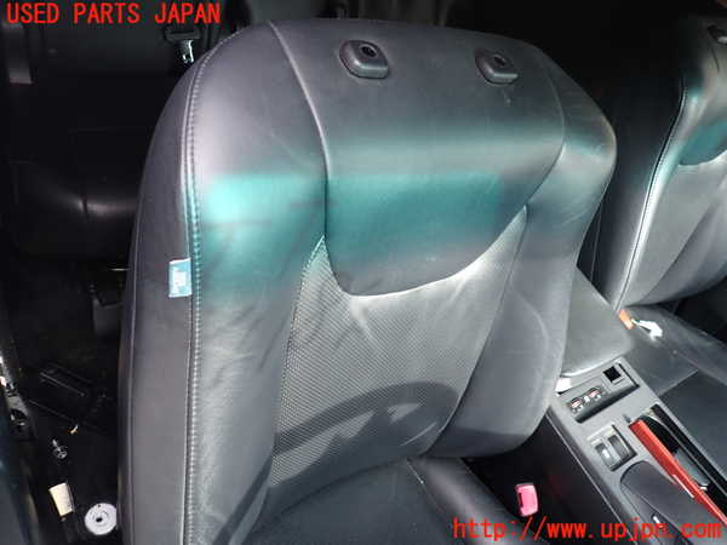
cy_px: 272
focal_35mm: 25
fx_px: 525
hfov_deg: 69.4
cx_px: 364
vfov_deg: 54.9
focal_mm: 4.5
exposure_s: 1/80
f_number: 2
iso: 100
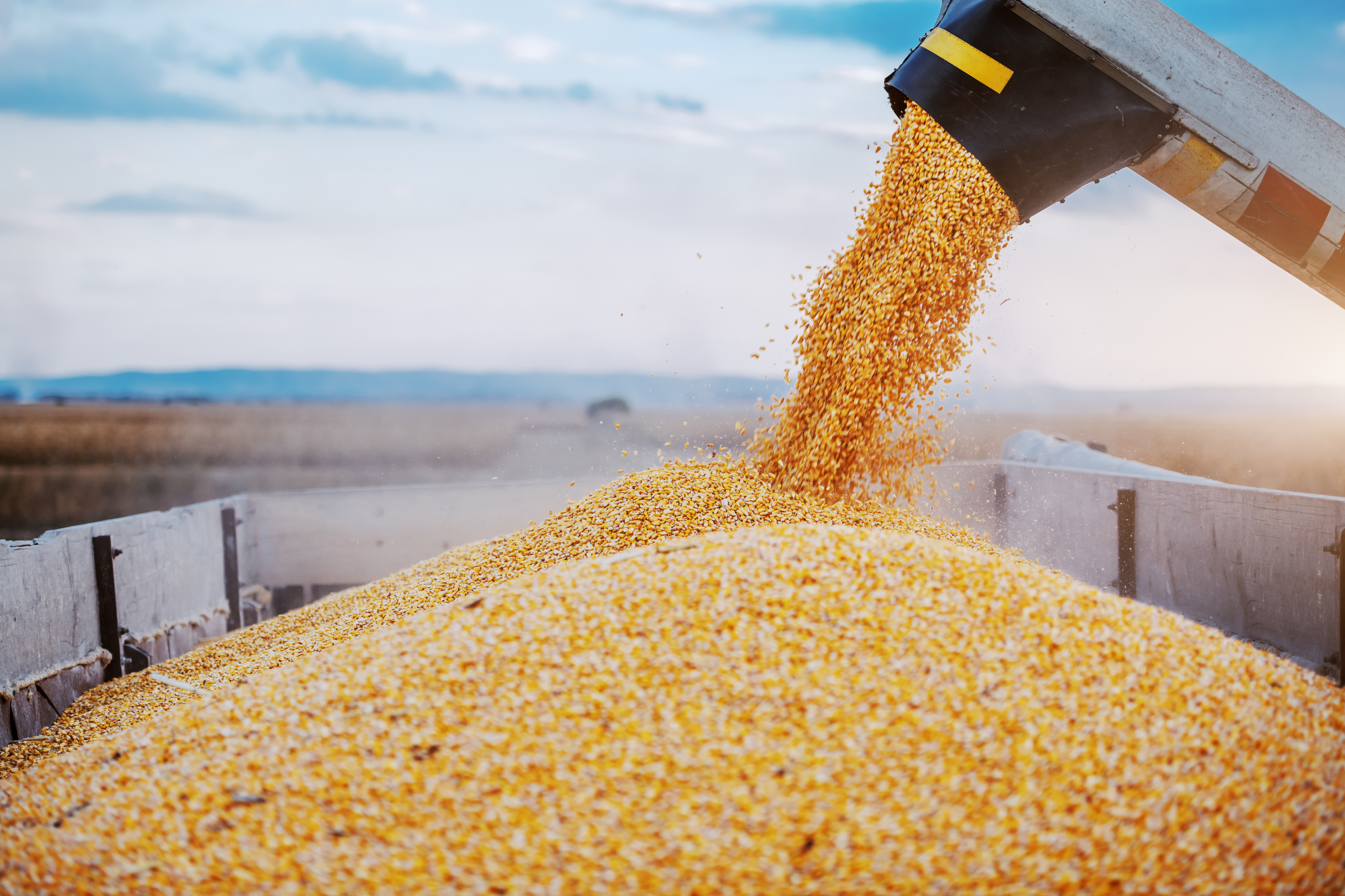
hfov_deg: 28.8
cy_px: 448
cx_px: 672
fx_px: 2615
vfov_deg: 19.5
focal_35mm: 70
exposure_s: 1/500
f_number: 2.8
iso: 400
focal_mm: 70
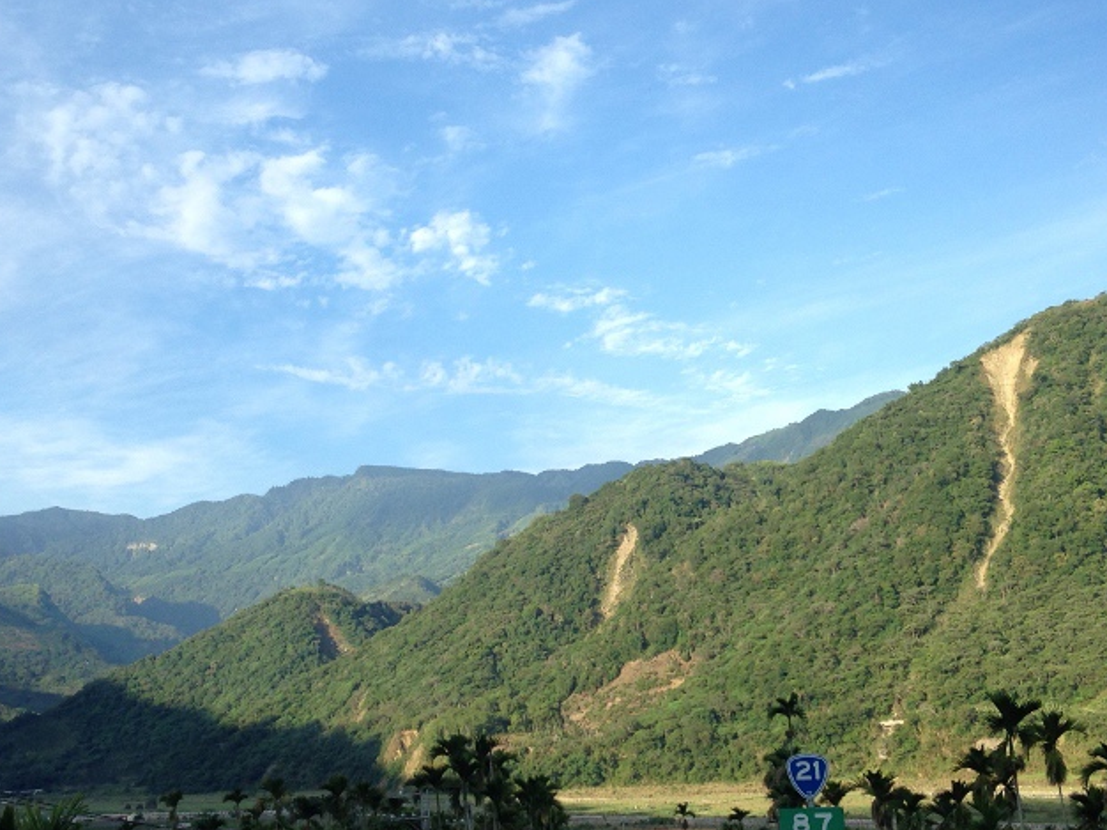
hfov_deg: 35.6
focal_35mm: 54
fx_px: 1726
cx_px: 539
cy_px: 435
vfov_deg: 27.0
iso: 50
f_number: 2.4
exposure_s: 1/609
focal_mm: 4.12
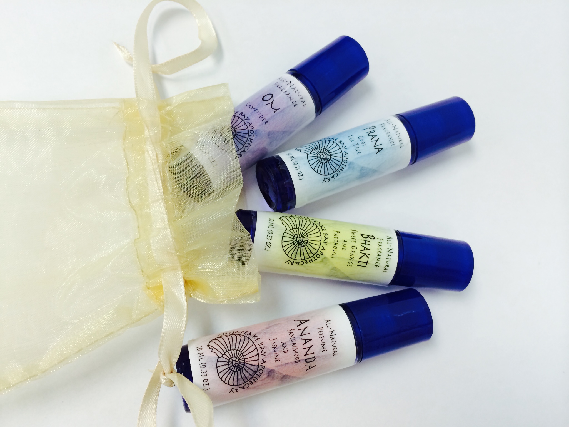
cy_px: 214
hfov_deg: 60.0
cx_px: 284
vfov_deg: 46.8
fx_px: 493
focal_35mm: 30
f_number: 2.2
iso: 32
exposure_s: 1/30
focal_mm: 4.12
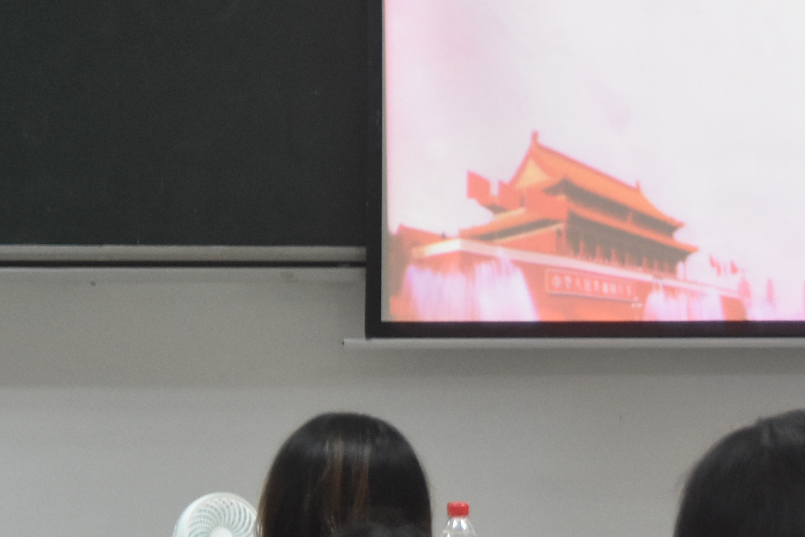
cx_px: 335
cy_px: 52
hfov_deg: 10.5
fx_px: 4362
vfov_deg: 7.0
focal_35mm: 195
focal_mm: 40
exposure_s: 1/60
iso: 2000
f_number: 4.5
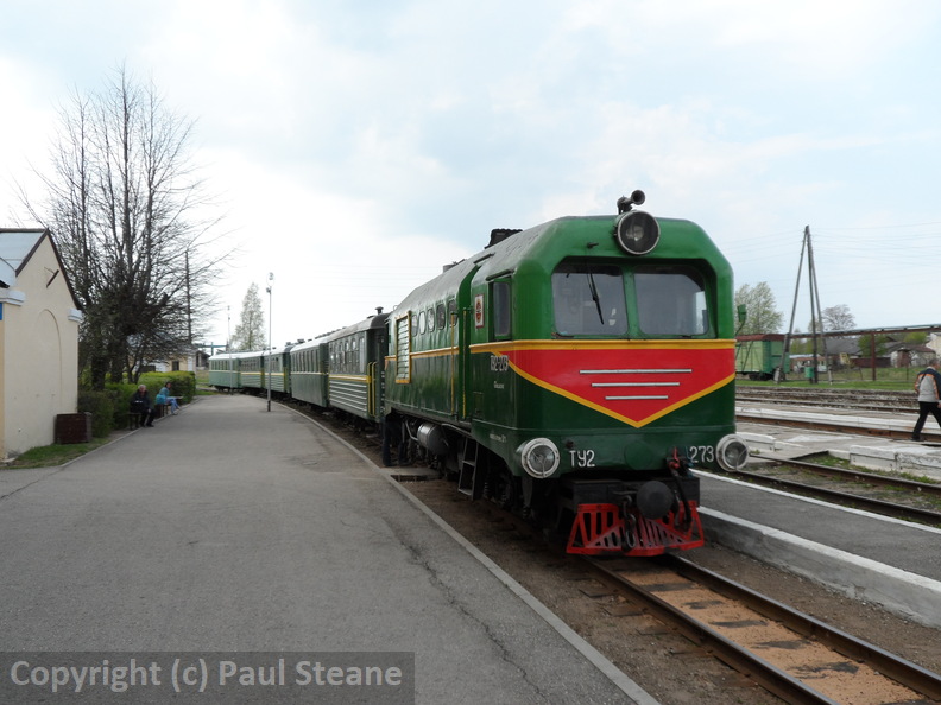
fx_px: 951
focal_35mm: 35
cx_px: 470
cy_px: 352
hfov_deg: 52.6
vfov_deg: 40.7
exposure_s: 1/500
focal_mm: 6.5
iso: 80
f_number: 3.5
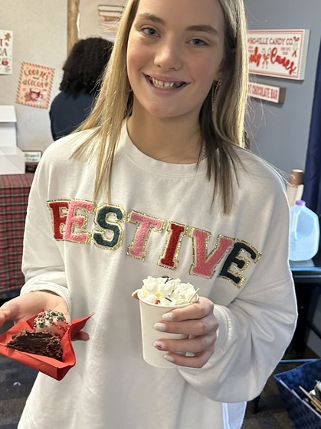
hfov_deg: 32.8
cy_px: 191
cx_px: 133
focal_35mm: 44
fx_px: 544
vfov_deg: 42.9
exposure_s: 1/60
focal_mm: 6.86
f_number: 1.78
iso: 320
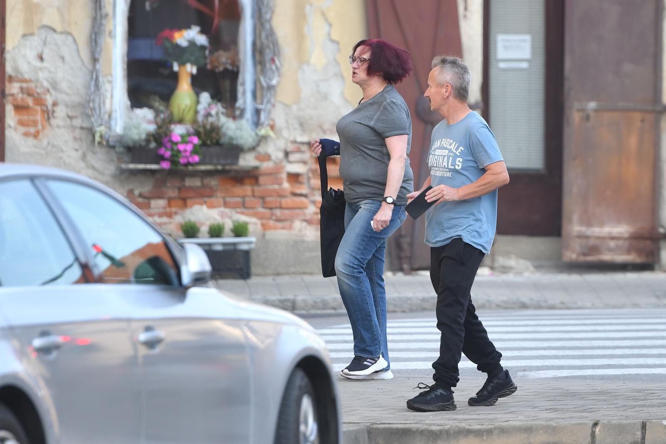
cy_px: 222
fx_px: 3699
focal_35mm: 200
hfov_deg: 10.3
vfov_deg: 6.9
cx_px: 333
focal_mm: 200
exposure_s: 1/400
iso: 220
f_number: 5
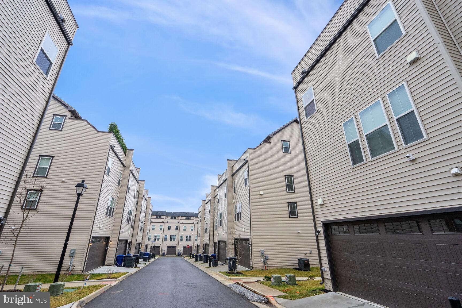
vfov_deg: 73.7
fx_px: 205
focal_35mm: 16
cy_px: 154
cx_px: 231
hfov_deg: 96.7
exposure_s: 1/125
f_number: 10
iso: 400
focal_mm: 16
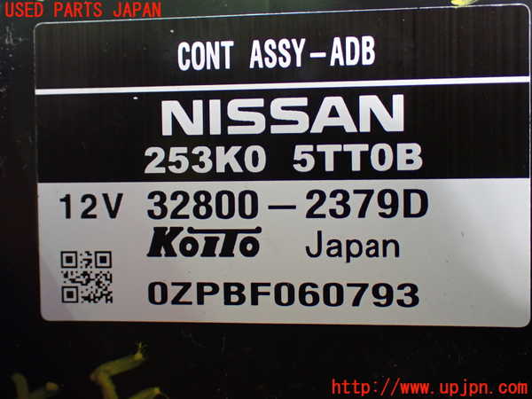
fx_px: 768
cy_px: 200
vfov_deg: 29.1
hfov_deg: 38.2
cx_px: 266
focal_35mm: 50
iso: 800
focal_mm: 9.01
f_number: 3.2
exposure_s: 1/50
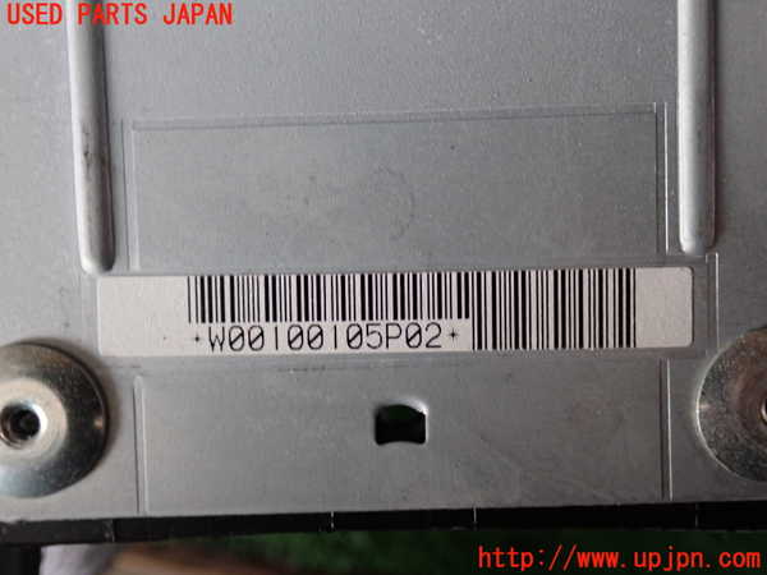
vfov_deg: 35.1
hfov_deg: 45.8
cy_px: 288
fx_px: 908
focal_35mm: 41
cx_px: 384
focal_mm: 7.31
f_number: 2.8
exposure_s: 1/40
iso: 320
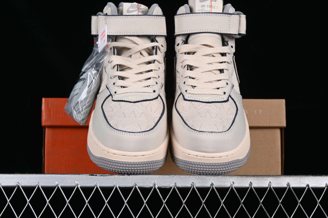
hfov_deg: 27.0
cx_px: 164
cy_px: 109
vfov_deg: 18.2
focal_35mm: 75
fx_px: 683
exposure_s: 1/80
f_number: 8
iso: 160
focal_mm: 50
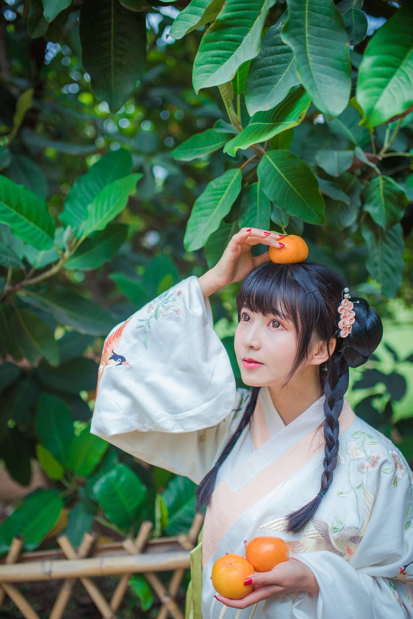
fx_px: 619
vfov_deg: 53.1
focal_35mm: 36
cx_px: 203
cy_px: 304
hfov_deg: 36.9
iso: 100
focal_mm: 35
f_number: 1.8
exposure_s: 1/1600
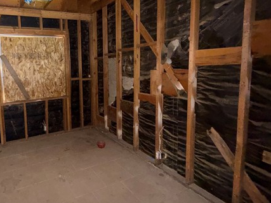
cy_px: 81
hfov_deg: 73.7
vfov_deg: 62.8
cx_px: 69
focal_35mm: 21
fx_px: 164
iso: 500
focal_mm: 2.22
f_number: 2.2
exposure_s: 1/19
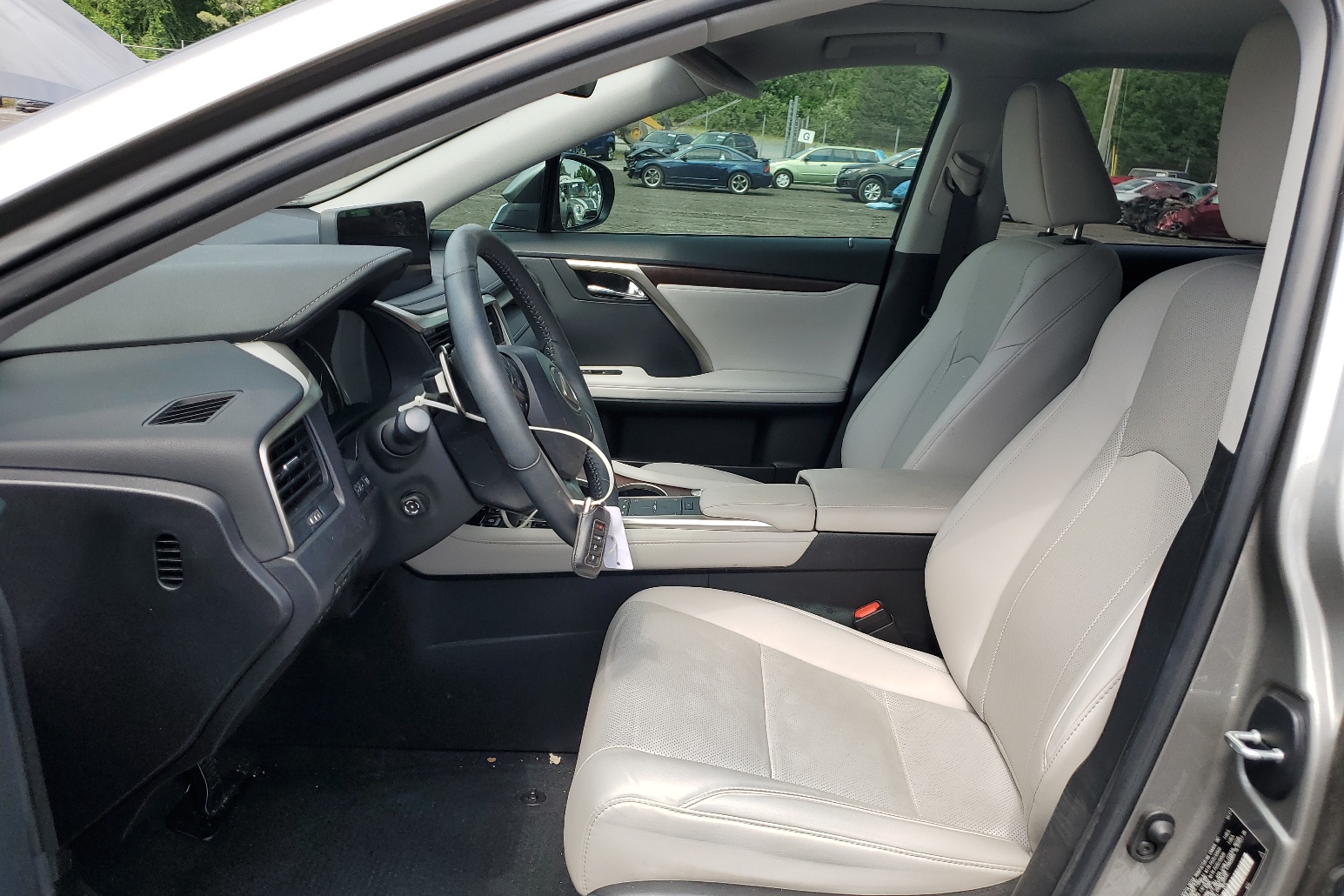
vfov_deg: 46.3
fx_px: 1045
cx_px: 677
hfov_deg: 65.5
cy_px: 496
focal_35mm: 28
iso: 50
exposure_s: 1/1000
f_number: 1.5
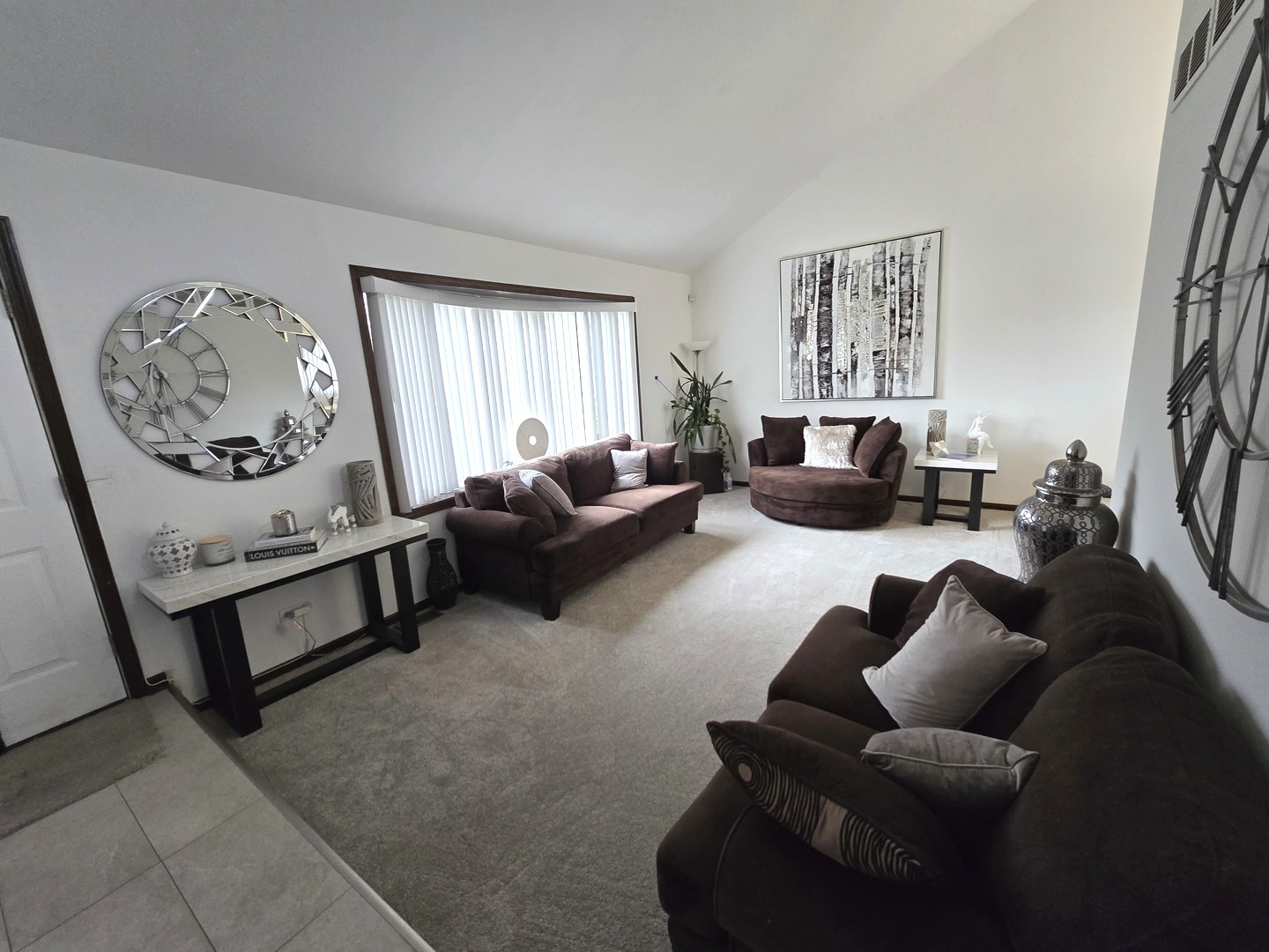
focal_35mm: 13
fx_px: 477
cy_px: 476
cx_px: 634
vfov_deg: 89.9
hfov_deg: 106.2
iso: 200
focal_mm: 2.2
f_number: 2.2
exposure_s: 1/60
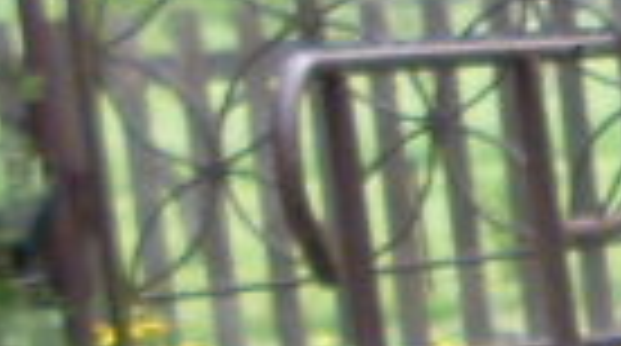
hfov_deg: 6.3
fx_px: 5062
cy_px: 688
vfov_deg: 3.9
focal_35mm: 308
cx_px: 2052
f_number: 2.8
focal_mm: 6.3
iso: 100
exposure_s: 1/60
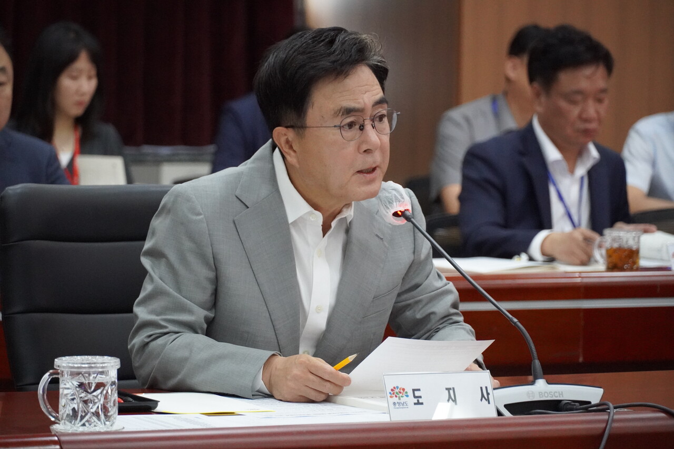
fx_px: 3790
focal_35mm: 202
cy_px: 224
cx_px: 337
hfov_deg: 10.2
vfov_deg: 6.8
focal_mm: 135
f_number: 5.6
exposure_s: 1/200
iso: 6400
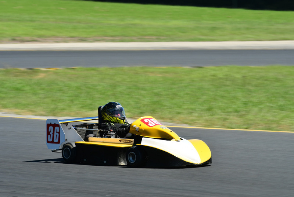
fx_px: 2328
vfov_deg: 4.8
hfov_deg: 7.2
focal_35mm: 285
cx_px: 147
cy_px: 98
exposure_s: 1/250
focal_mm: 190
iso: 250
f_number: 11
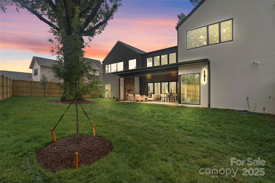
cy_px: 92
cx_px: 138
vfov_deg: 73.7
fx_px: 122
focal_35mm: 16
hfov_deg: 96.8
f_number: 4.5
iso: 640
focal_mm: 16
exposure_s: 1/20
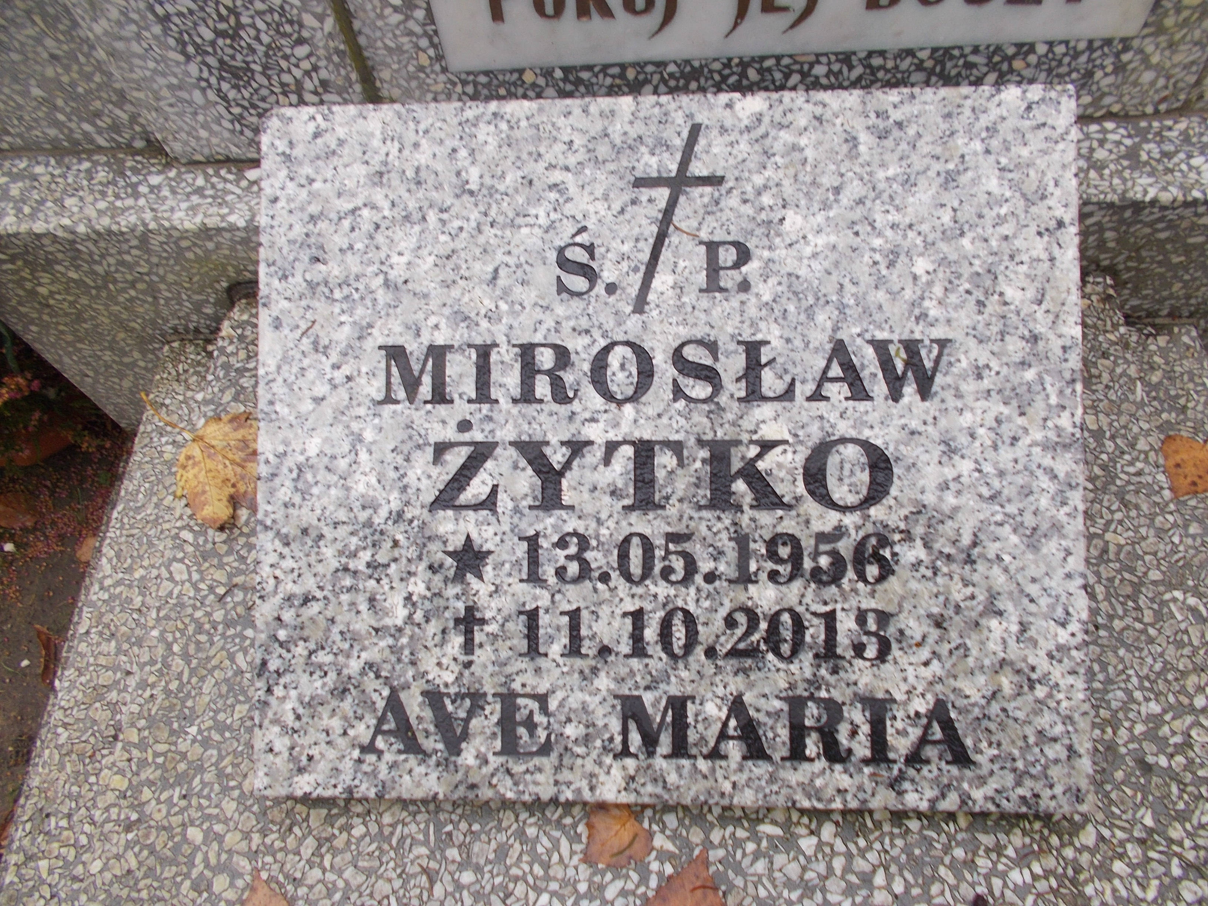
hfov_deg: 67.3
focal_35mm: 26
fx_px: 907
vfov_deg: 53.1
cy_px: 453
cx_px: 604
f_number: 3.2
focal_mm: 4.6
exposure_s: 1/50
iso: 80
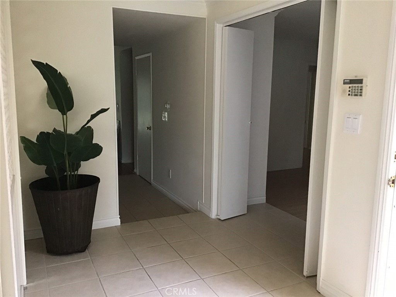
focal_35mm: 31
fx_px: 355
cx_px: 198
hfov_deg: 58.4
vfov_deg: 45.4
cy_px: 148
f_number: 2.4
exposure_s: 1/30
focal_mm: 3.3
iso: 200
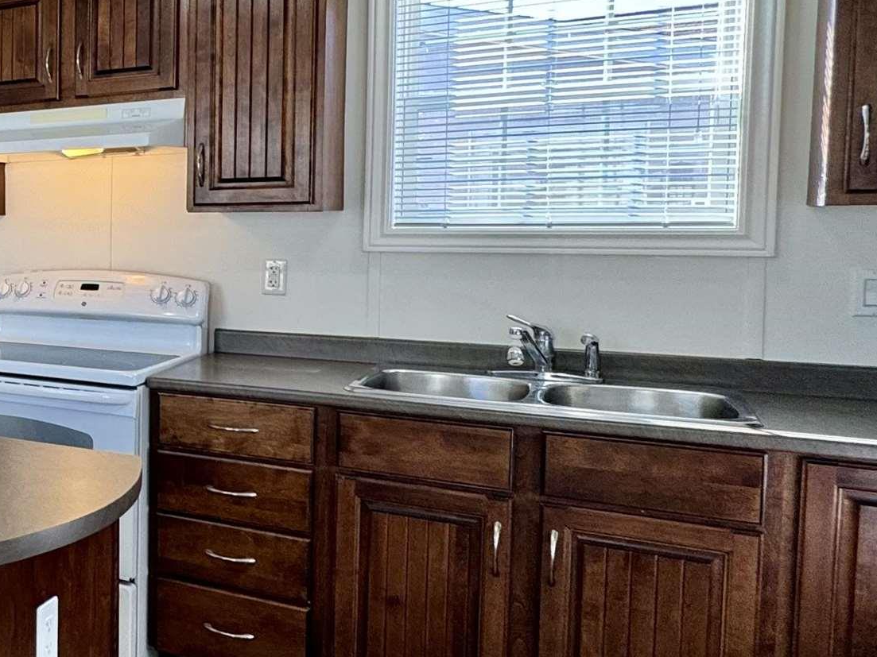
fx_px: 988
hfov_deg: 35.7
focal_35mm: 39
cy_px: 276
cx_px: -211
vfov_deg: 36.7
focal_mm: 2.22
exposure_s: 1/120
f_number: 2.2
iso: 80
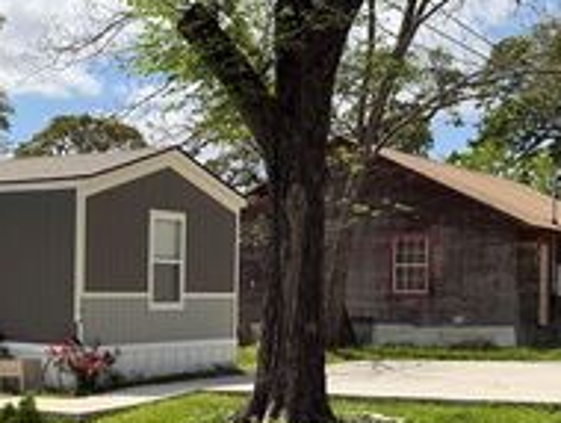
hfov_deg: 29.8
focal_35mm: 63
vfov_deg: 23.2
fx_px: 1022
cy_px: 306
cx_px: 94
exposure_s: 1/5714
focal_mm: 6.76
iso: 80
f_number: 1.78
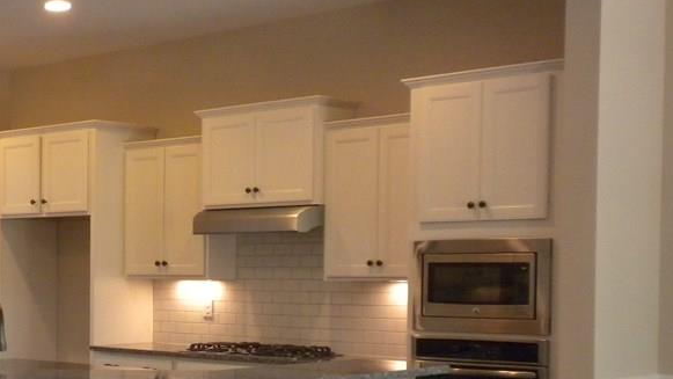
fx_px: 1267
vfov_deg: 16.8
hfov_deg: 28.8
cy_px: 323
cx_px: 92
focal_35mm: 71
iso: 400
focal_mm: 6.6
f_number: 3.5
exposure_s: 1/46
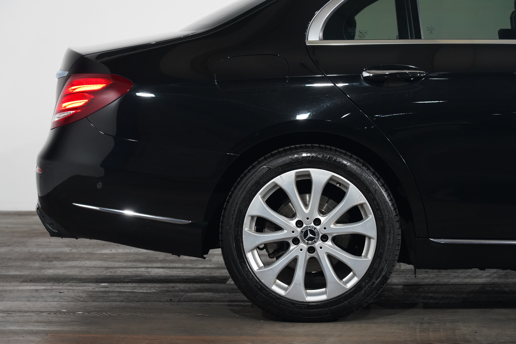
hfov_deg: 19.5
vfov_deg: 13.0
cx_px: 258
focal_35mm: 105
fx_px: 1505
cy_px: 172
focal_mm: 105
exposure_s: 1/50
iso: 4000
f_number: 5.6
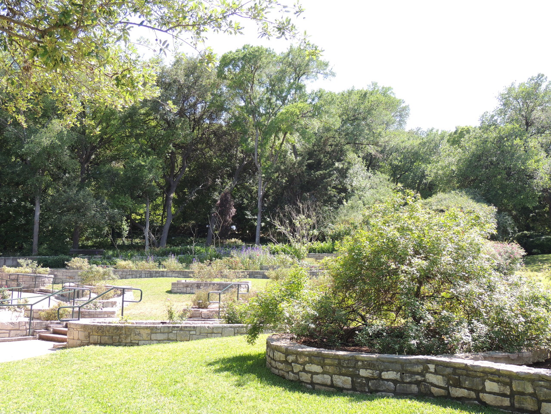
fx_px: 637
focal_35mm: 40
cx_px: 276
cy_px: 207
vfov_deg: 36.0
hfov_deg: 46.8
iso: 100
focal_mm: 7.1
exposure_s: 1/200
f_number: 3.3
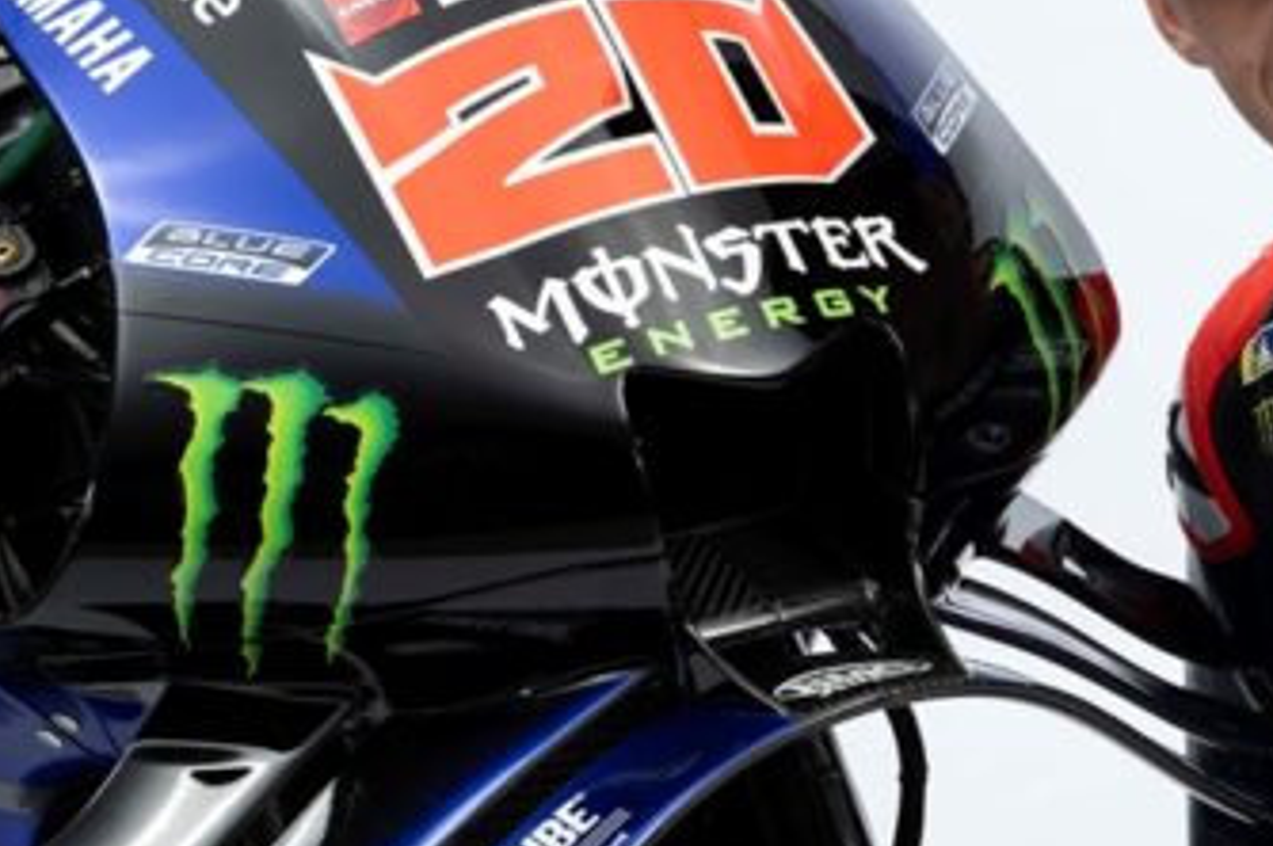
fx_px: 8337
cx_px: 1082
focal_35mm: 236
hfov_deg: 8.7
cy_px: 419
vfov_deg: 5.8
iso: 250
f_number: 10
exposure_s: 1/200
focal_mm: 105
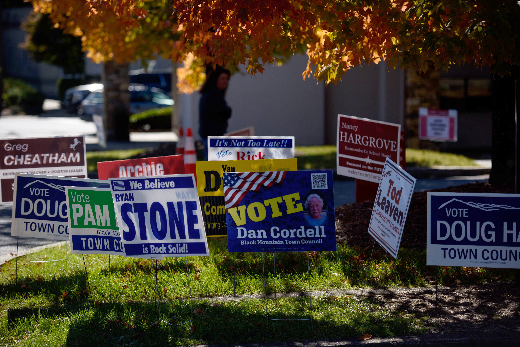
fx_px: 1734
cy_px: 174
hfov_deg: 17.1
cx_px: 260
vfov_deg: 11.4
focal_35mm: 120
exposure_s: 1/2500
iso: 125
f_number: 4.5
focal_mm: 120
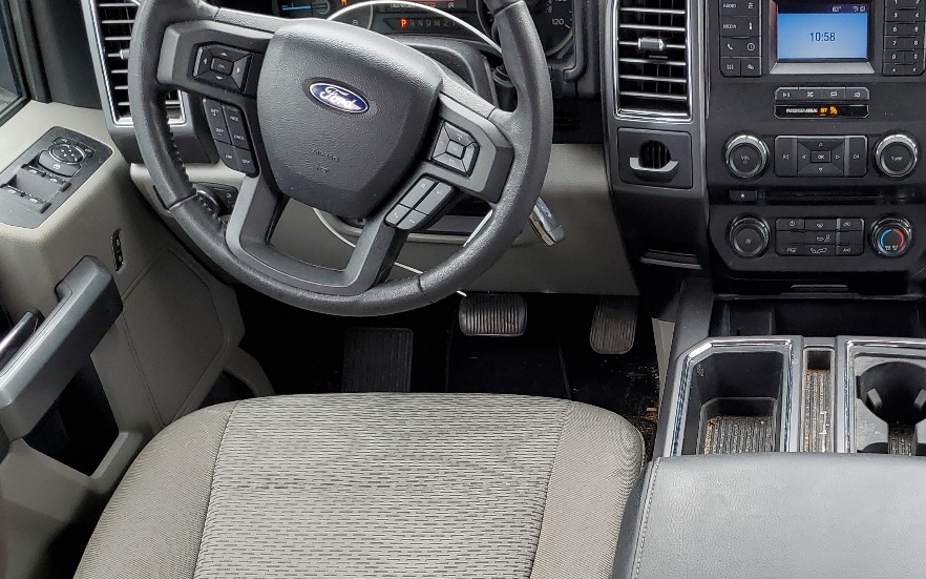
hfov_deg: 38.4
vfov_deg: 25.5
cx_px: 772
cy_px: 447
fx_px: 1262
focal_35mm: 50
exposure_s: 1/175
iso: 50
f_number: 1.5
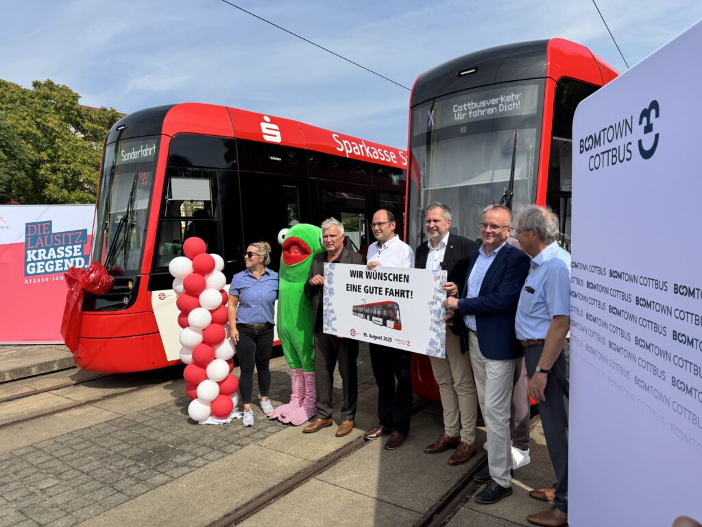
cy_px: 264
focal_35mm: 24
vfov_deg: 56.8
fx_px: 487
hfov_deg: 71.6
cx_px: 351
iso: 80
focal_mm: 6.76
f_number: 1.78
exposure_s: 1/3802
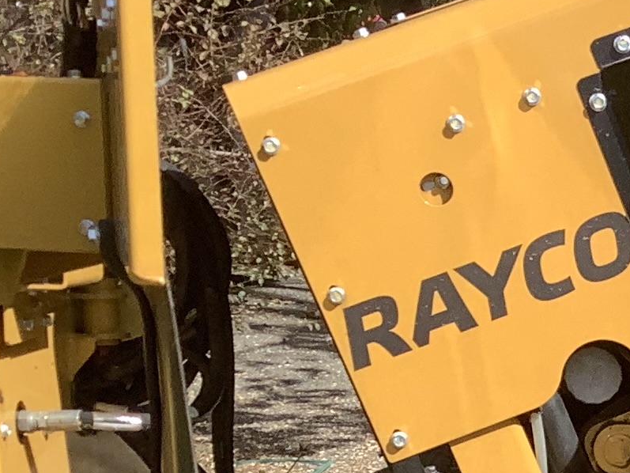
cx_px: 1044
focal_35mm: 127
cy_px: 590
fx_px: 2312
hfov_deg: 14.2
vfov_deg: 11.4
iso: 25
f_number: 2.4
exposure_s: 1/1087
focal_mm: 3.3
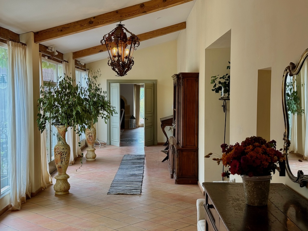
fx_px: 427
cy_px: 116
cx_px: 154
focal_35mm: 48
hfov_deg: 39.7
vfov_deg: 30.3
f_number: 1.78
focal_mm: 6.86
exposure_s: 1/100
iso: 50
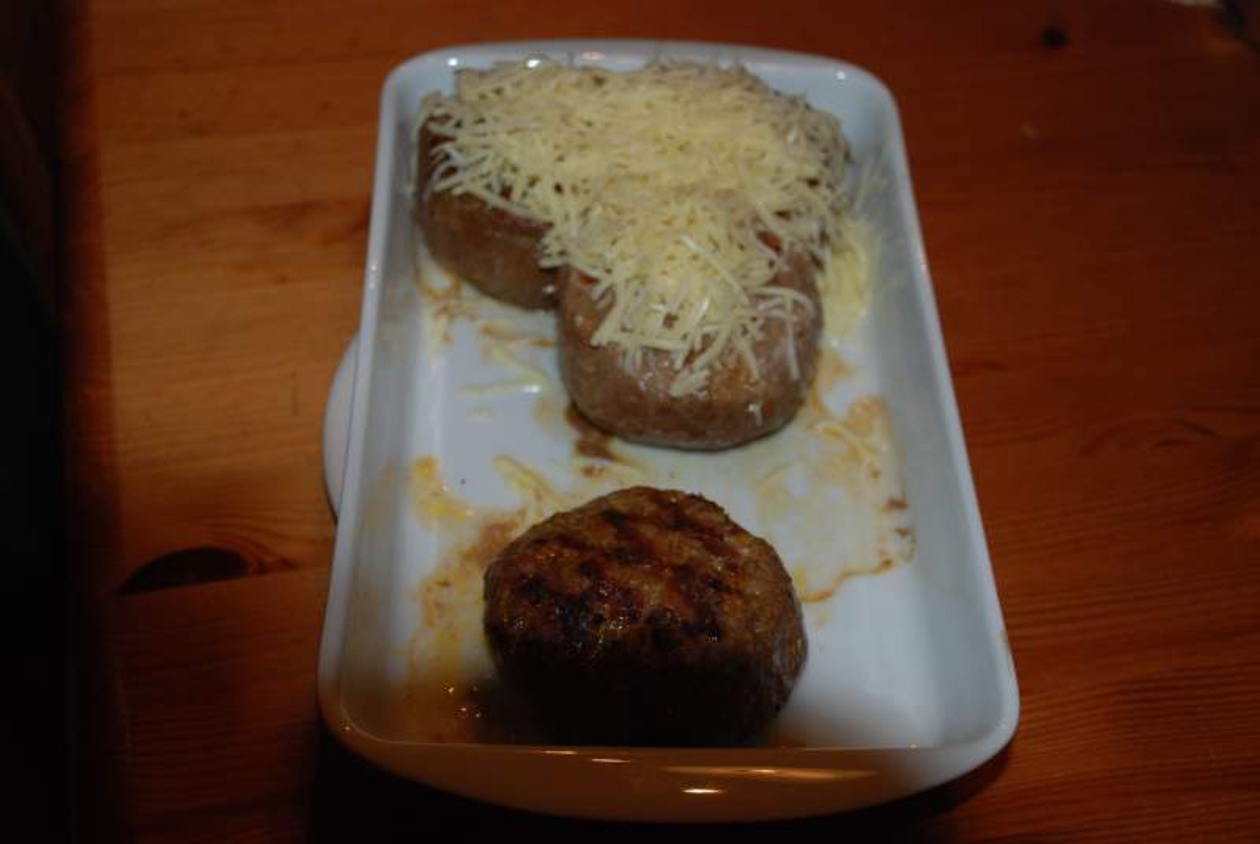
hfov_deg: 42.3
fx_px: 1630
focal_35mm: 46
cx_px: 630
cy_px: 422
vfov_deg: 29.0
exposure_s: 1/60
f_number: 4.2
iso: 400
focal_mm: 31
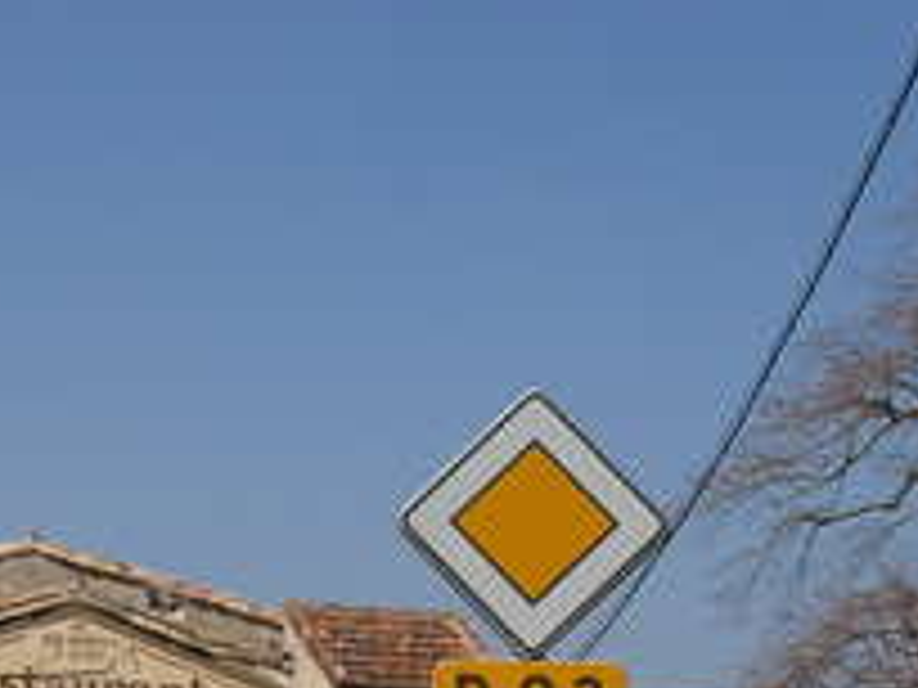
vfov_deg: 12.7
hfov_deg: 17.1
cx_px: -22
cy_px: 926
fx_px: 2970
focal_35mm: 112
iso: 79
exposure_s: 1/886
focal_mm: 6.3
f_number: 4.9
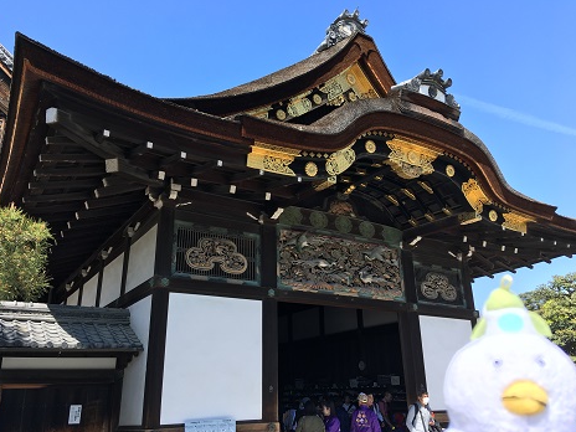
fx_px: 499
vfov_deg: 46.8
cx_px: 286
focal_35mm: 30
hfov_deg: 60.0
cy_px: 218
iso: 25
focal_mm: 4.15
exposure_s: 1/530
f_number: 2.2
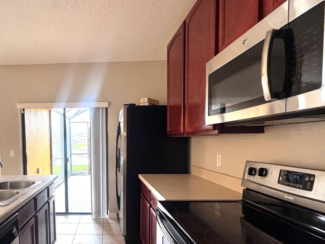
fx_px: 207
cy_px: 153
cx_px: 96
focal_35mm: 22
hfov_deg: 72.9
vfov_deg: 60.3
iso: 320
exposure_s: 1/120
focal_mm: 2.22
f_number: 2.2
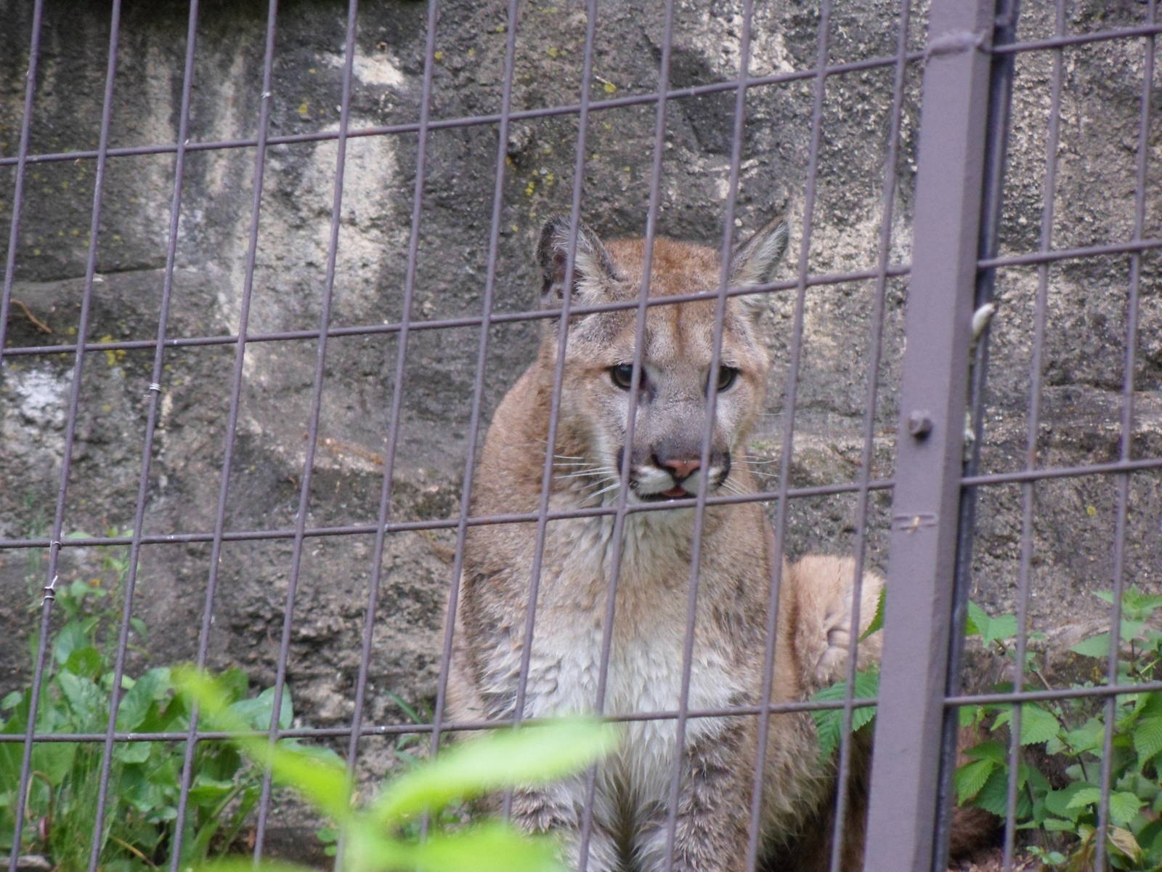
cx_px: 581
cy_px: 436
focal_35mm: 270
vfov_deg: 5.5
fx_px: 9063
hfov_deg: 7.3
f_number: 5.9
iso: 320
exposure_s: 1/60
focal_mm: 46.8
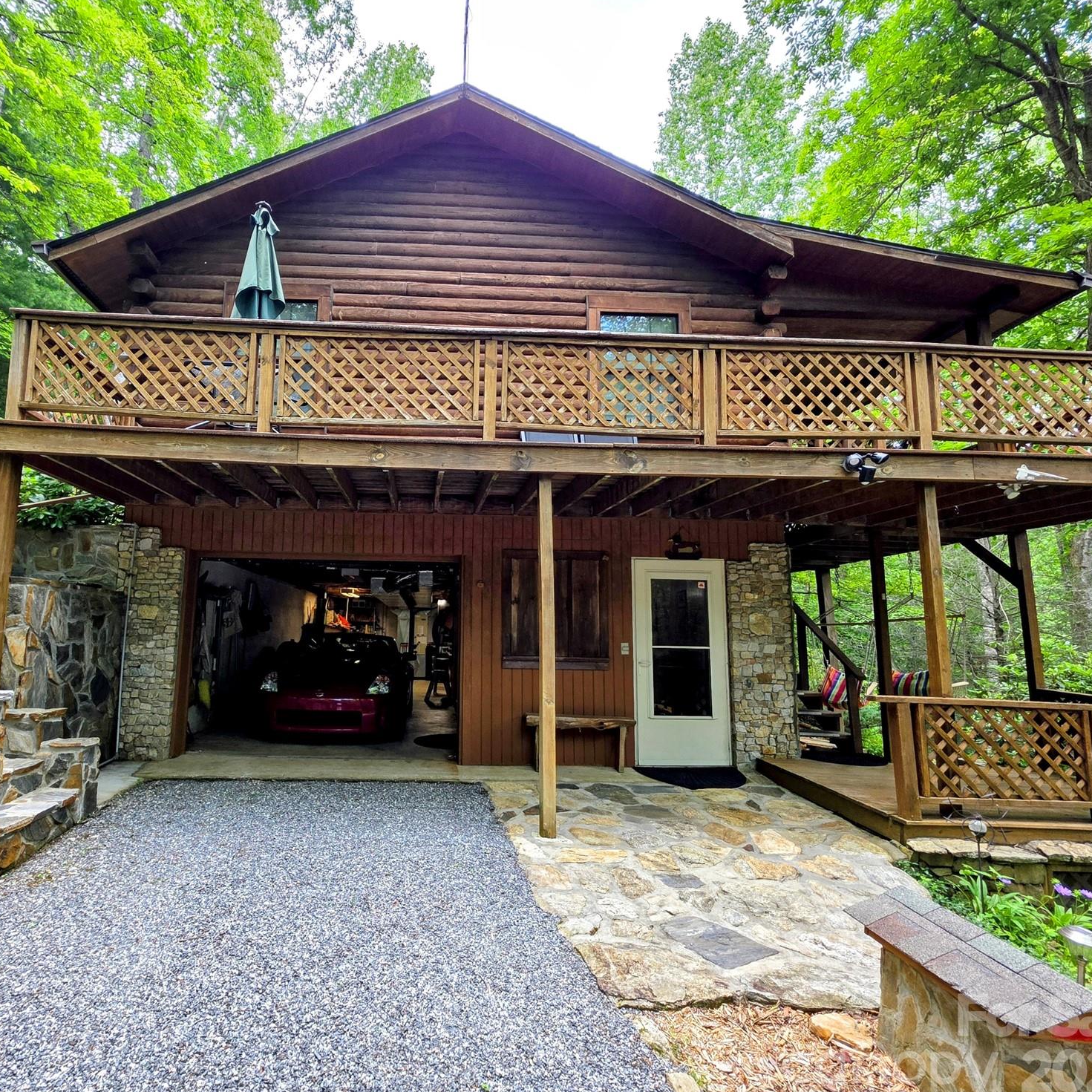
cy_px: 563
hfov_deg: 86.4
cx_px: 442
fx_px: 571
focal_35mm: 16
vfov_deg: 87.4
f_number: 1.9
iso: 64
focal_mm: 2.2
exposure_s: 1/120
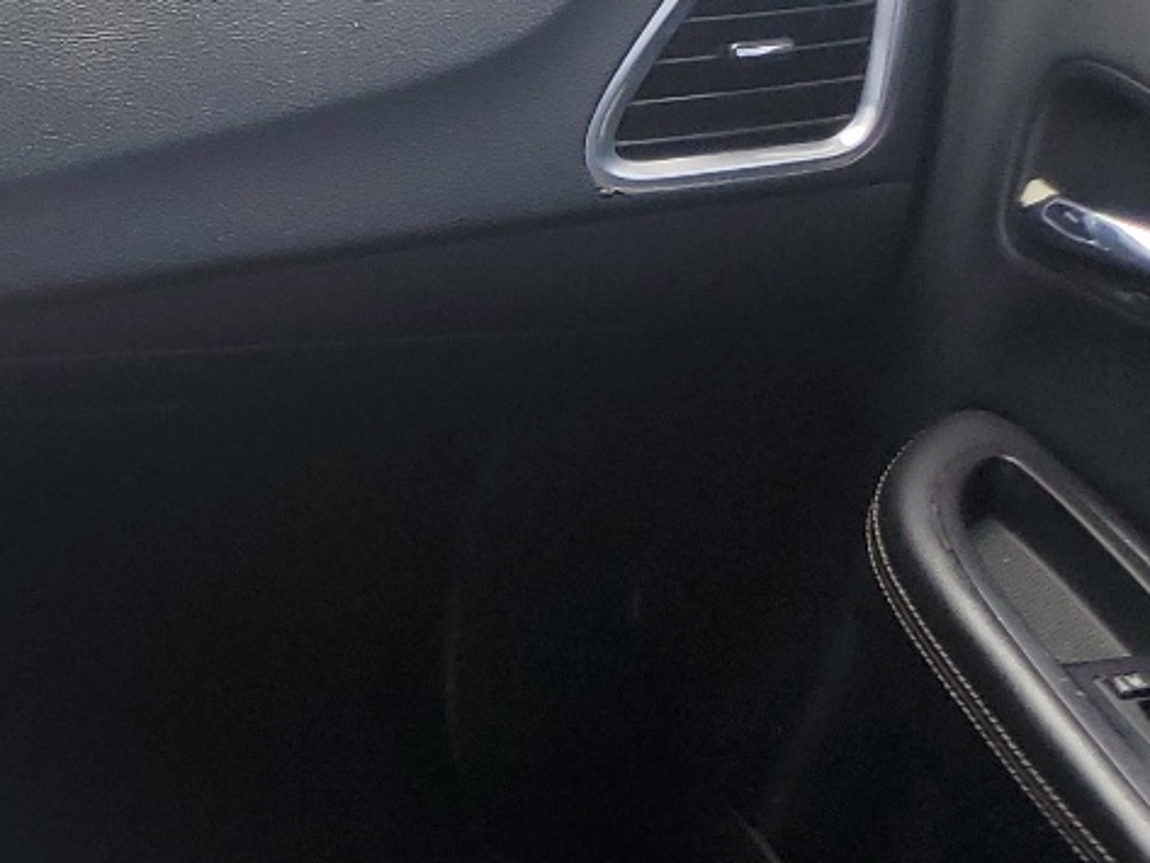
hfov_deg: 18.6
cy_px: 797
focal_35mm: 88
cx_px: -746
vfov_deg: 16.5
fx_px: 2924
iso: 50
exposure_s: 1/312
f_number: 1.5
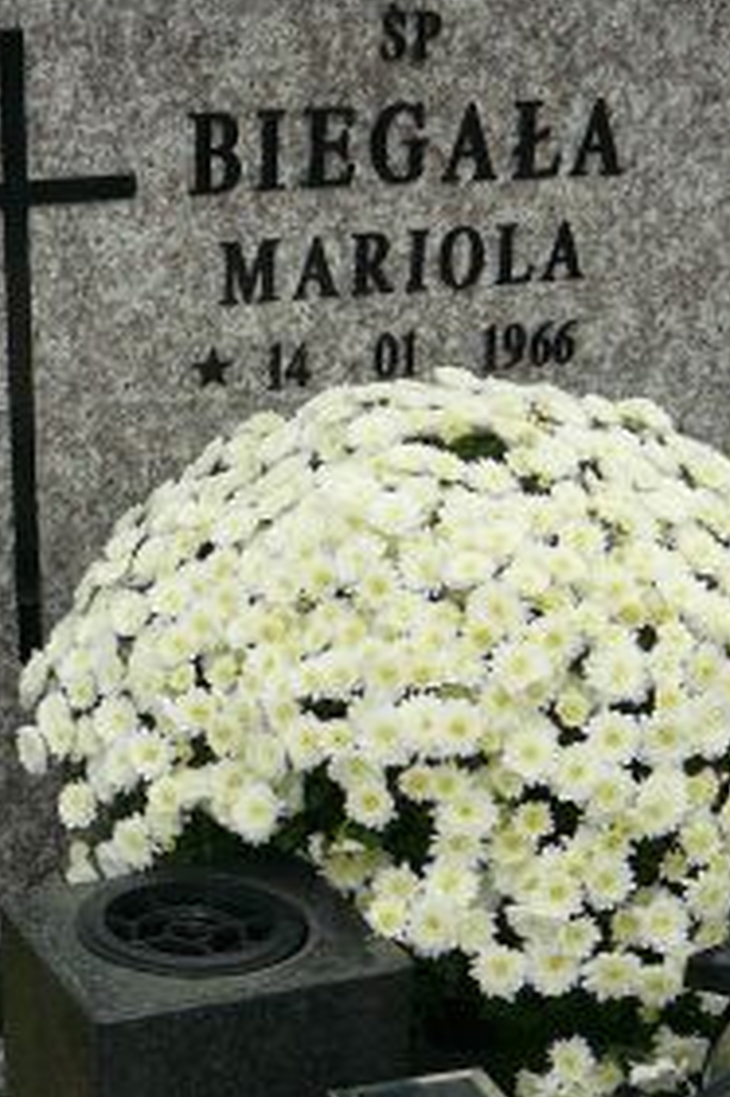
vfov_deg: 24.1
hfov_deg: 16.4
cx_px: 301
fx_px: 2528
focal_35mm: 83
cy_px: 894
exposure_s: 1/250
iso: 80
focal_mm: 5.2
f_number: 2.8
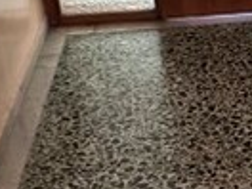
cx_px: 430
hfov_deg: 15.8
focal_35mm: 109
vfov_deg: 13.2
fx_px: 794
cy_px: -48
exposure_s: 1/50
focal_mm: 2.22
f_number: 2.2
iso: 640
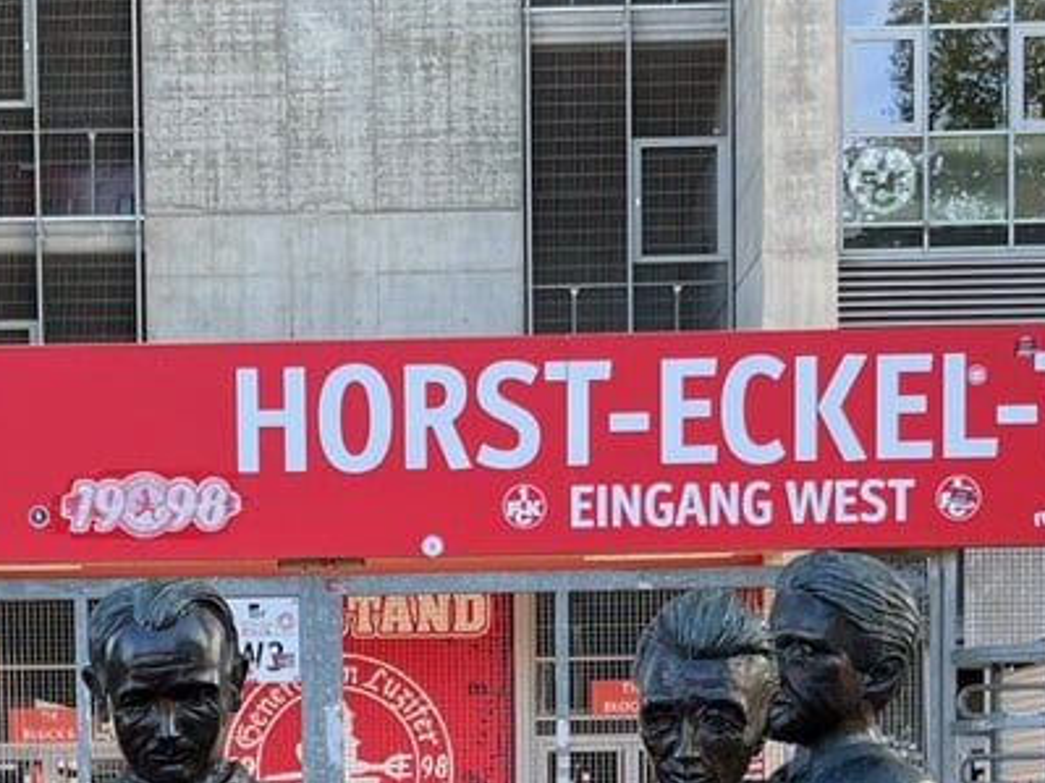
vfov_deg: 15.9
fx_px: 2686
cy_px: 974
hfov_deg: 21.9
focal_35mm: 89
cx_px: 287
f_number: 1.6
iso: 40
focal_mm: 5.1
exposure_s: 1/153
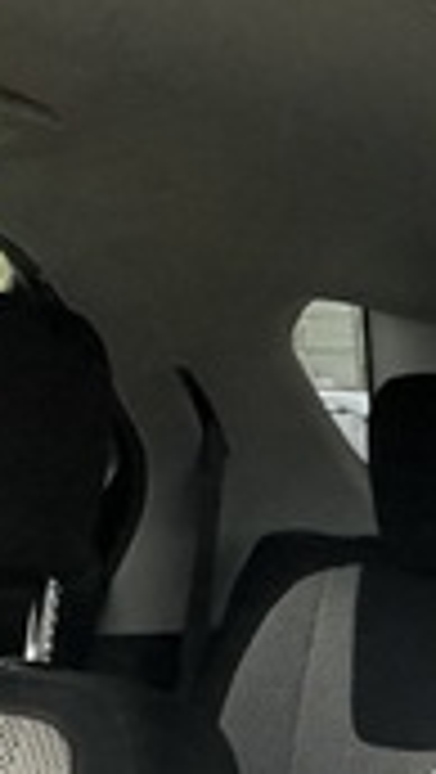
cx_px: 989
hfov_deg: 13.2
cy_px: 731
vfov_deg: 27.6
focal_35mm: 73
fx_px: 1497
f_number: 2.2
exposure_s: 1/53
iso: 400
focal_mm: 2.71
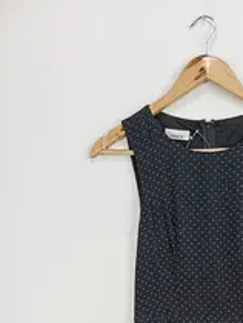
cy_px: 295
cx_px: 226
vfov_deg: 34.0
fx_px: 495
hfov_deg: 26.5
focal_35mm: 53
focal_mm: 4.22
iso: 56
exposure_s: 1/50
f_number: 1.8
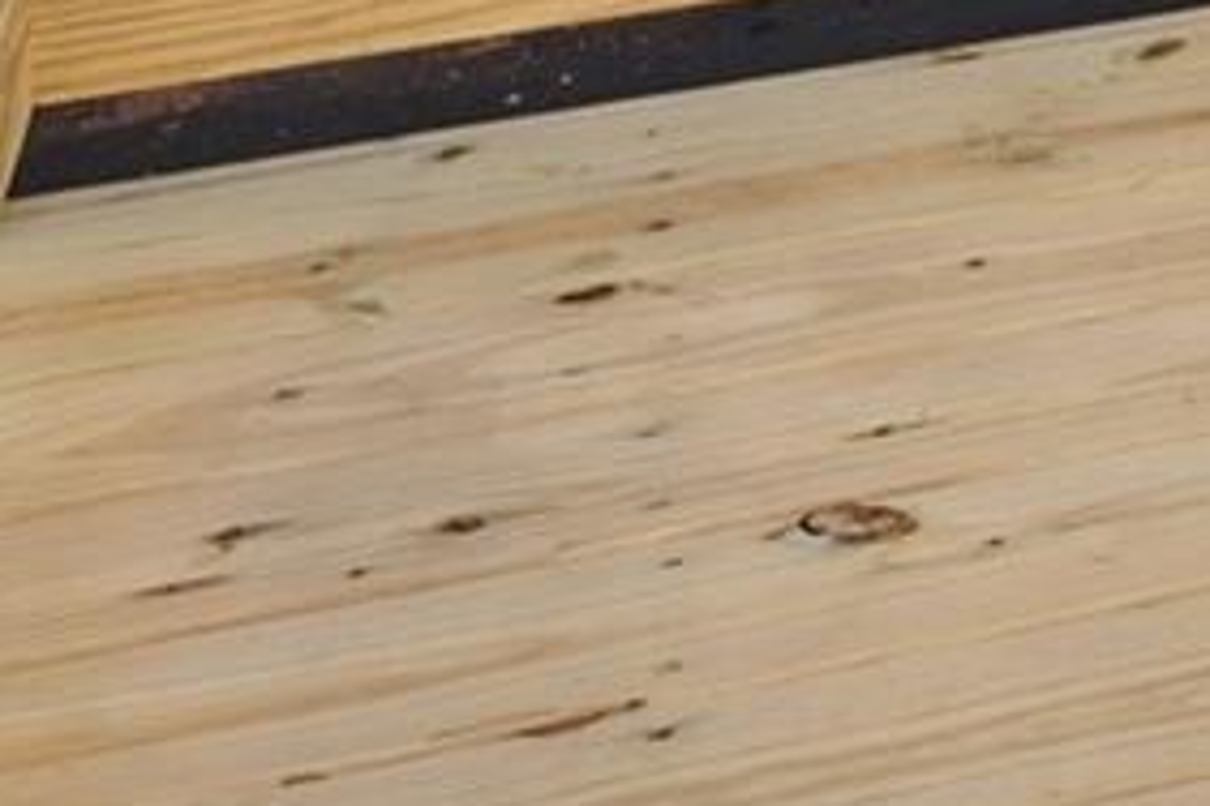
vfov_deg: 8.9
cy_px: -1781
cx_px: 2193
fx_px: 3996
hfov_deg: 14.9
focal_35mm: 119
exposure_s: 1/40
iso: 100
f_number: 13
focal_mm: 16.4
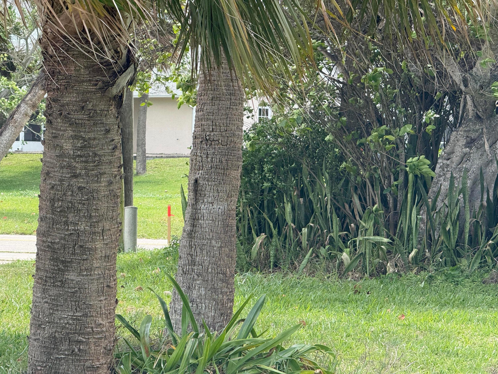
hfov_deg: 16.4
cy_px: 187
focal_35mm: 120
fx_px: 1726
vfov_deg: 12.3
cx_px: 249
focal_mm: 15.66
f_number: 2.8
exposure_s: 1/751
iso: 64
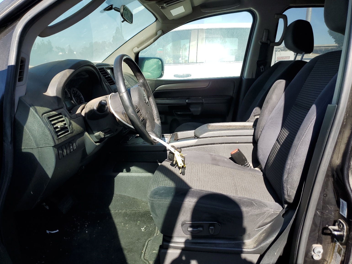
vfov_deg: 51.4
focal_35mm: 27
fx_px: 275
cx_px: 172
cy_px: 130
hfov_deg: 65.3
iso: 50
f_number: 1.5
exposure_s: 1/1000
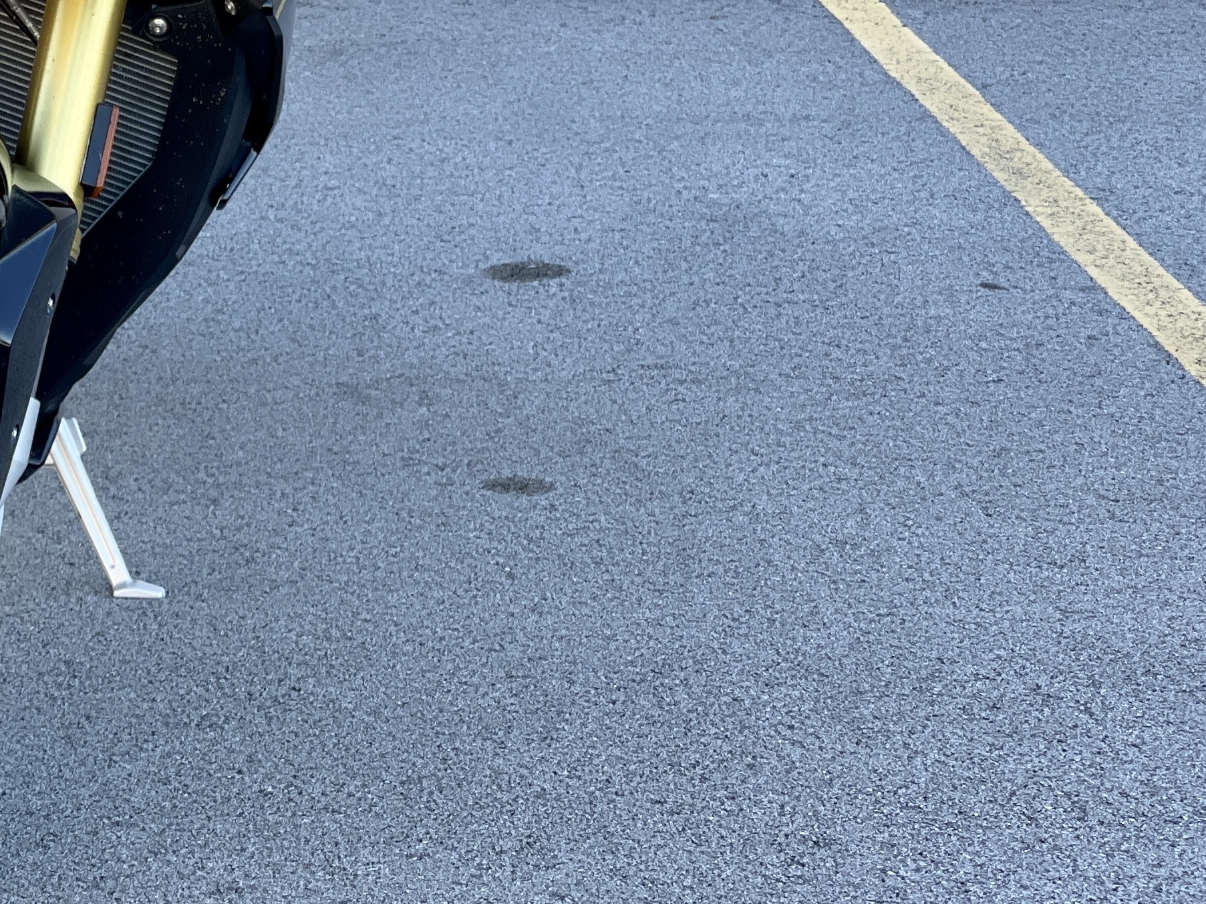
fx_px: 4981
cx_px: 23
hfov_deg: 13.6
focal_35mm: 143
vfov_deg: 10.3
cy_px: 8
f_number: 2.2
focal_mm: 7.5
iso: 32
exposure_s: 1/121
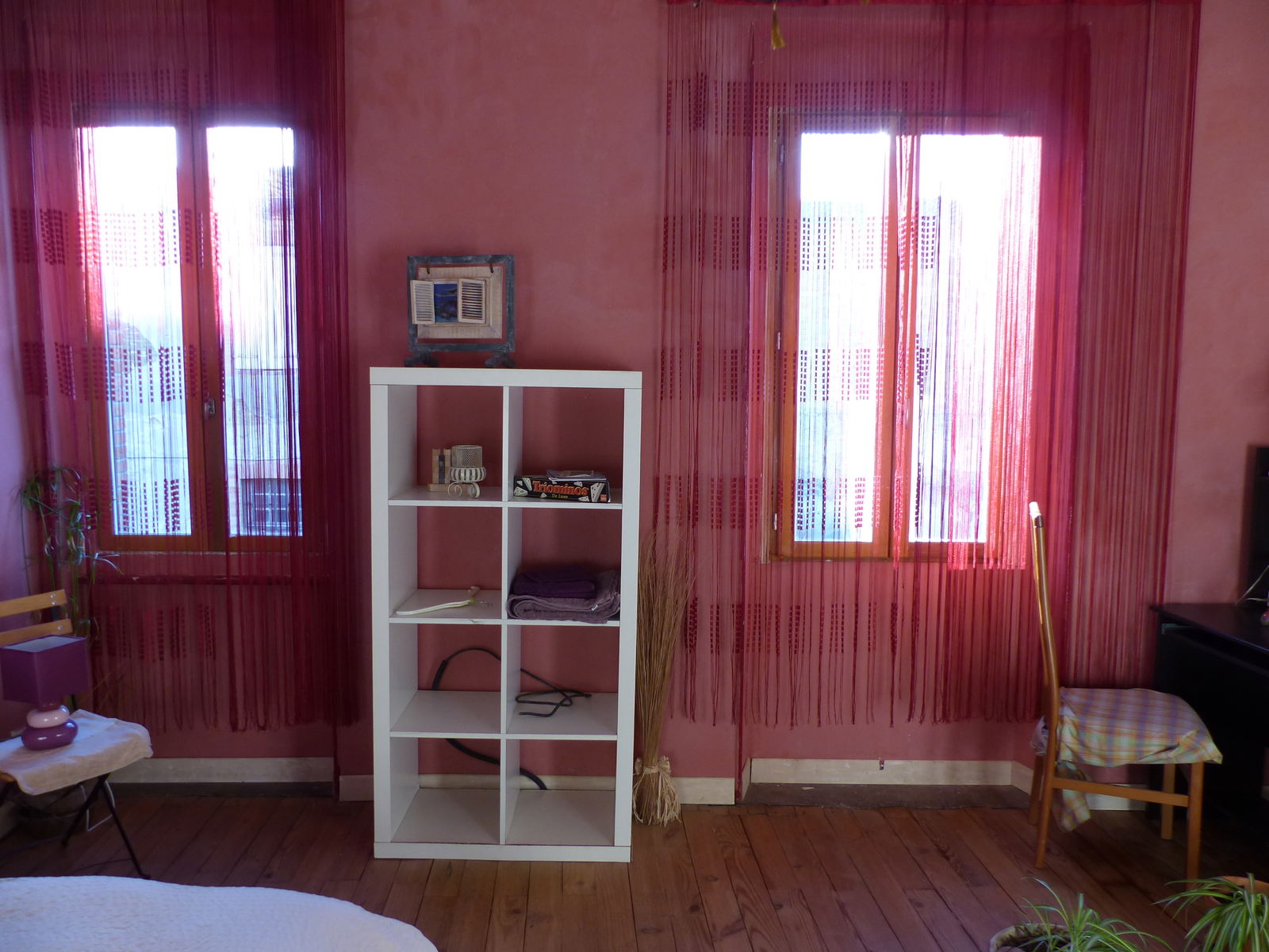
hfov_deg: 69.4
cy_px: 476
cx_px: 634
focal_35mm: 25
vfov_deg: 54.9
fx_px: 916
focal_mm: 4.5
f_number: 2.8
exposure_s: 1/60
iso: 125
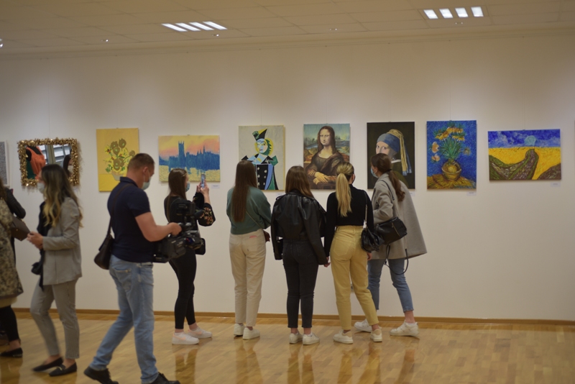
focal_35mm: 60
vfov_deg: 22.6
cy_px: 192
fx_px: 959
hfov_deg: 33.4
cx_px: 288
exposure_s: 1/60
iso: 200
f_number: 2.8
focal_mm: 60
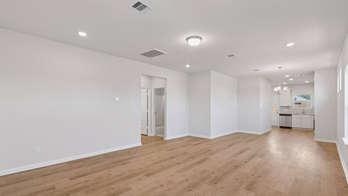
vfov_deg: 63.9
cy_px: 104
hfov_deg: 95.9
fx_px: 157
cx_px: 175
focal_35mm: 17
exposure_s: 1/5
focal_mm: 16
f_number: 9
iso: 100
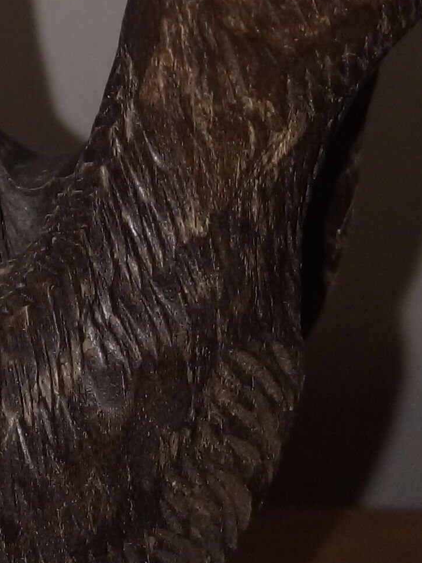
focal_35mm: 121
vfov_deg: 16.0
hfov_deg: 11.9
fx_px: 1967
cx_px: -136
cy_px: 1
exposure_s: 1/100
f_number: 2.2
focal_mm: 4.52
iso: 160
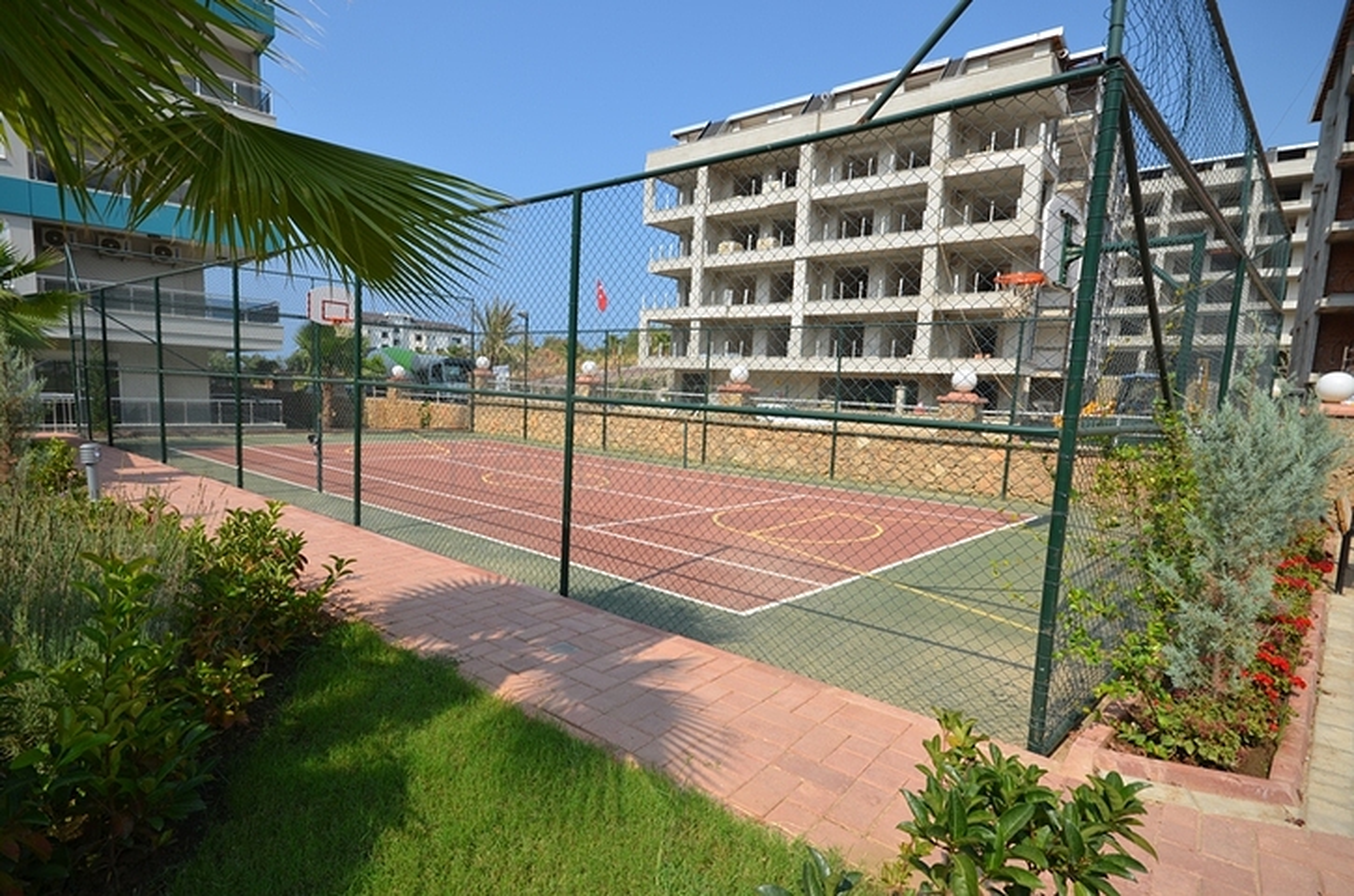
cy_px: 448
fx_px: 676
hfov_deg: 90.1
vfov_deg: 67.1
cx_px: 677
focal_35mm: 18
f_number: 8
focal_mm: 12
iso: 100
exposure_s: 1/250
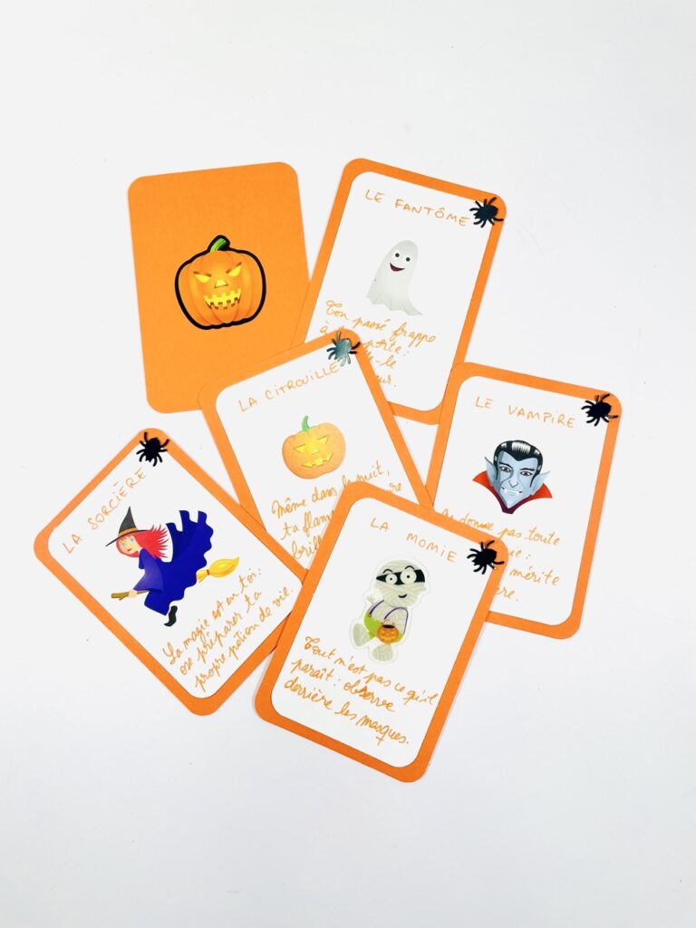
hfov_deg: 53.1
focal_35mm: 26
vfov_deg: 67.3
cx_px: 348
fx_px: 697
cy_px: 464
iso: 40
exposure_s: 1/121
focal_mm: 4.2
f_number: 1.6
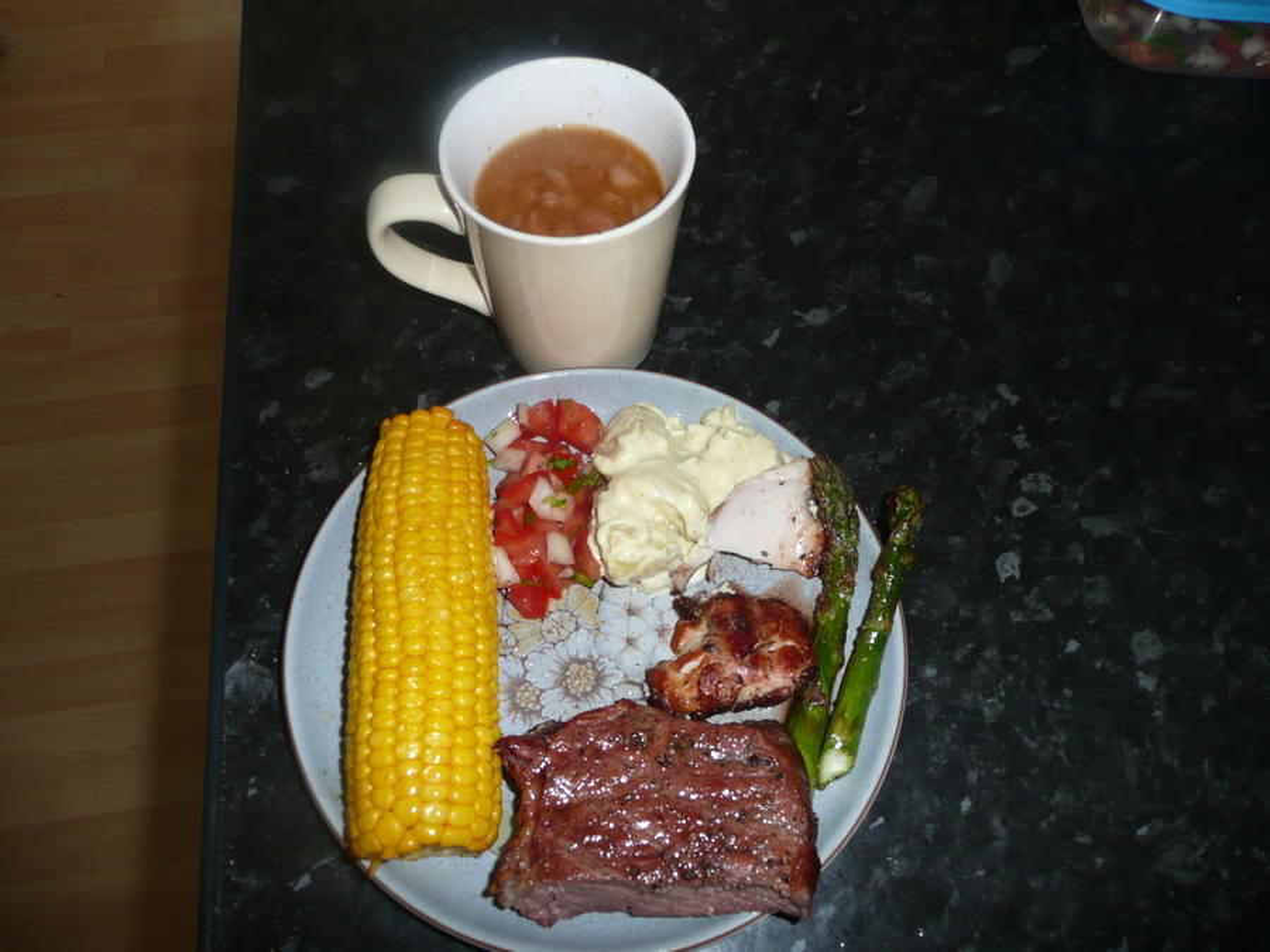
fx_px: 1027
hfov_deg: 63.4
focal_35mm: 28
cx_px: 635
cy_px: 476
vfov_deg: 49.7
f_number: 3.3
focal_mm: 4.6
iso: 100
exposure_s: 1/30
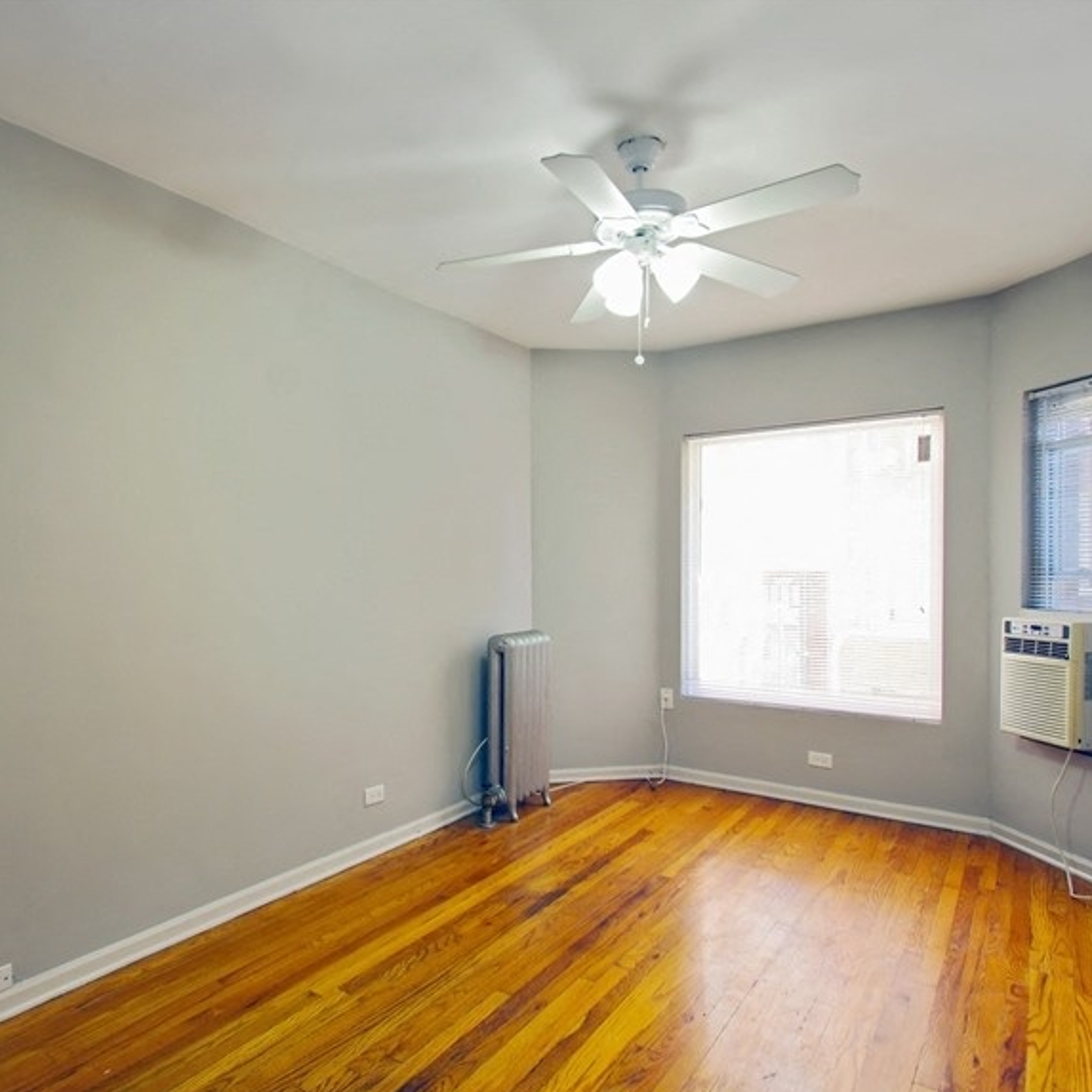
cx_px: 488
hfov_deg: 74.6
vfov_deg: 74.8
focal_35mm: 20
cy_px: 560
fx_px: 714
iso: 200
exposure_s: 1/10
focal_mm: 10
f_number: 8
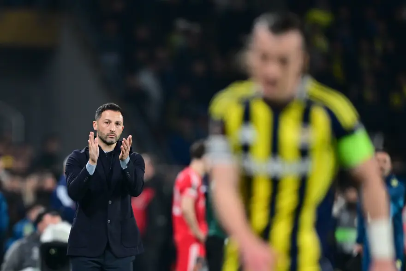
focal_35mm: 400
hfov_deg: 5.2
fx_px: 4512
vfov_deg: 3.4
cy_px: 136
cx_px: 203
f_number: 2.8
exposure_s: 1/1600
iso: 2000
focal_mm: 400
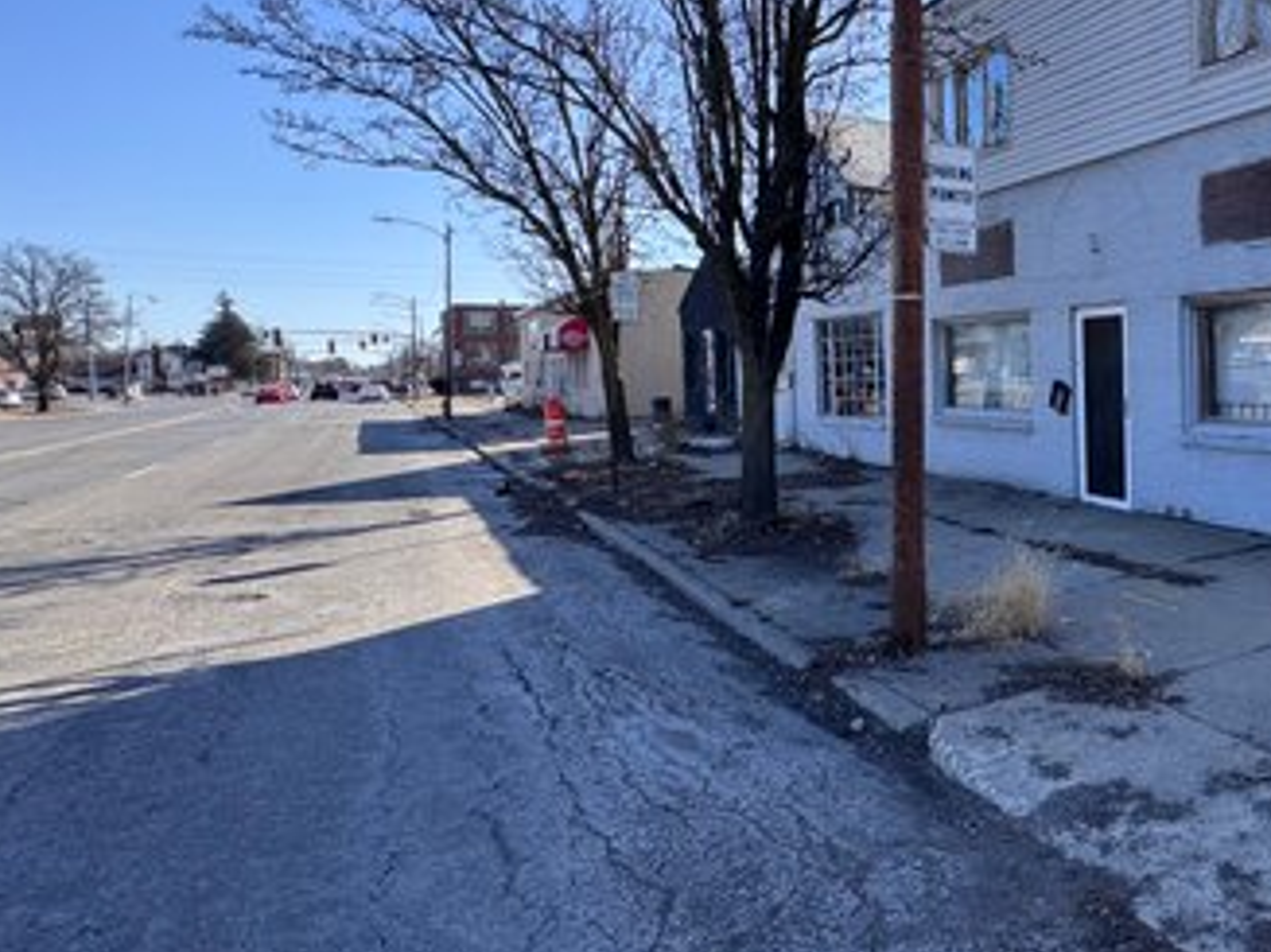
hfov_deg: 54.8
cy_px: 406
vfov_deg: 51.1
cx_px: 1191
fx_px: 991
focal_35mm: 27
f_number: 2.2
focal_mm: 2.22
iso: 40
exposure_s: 1/467
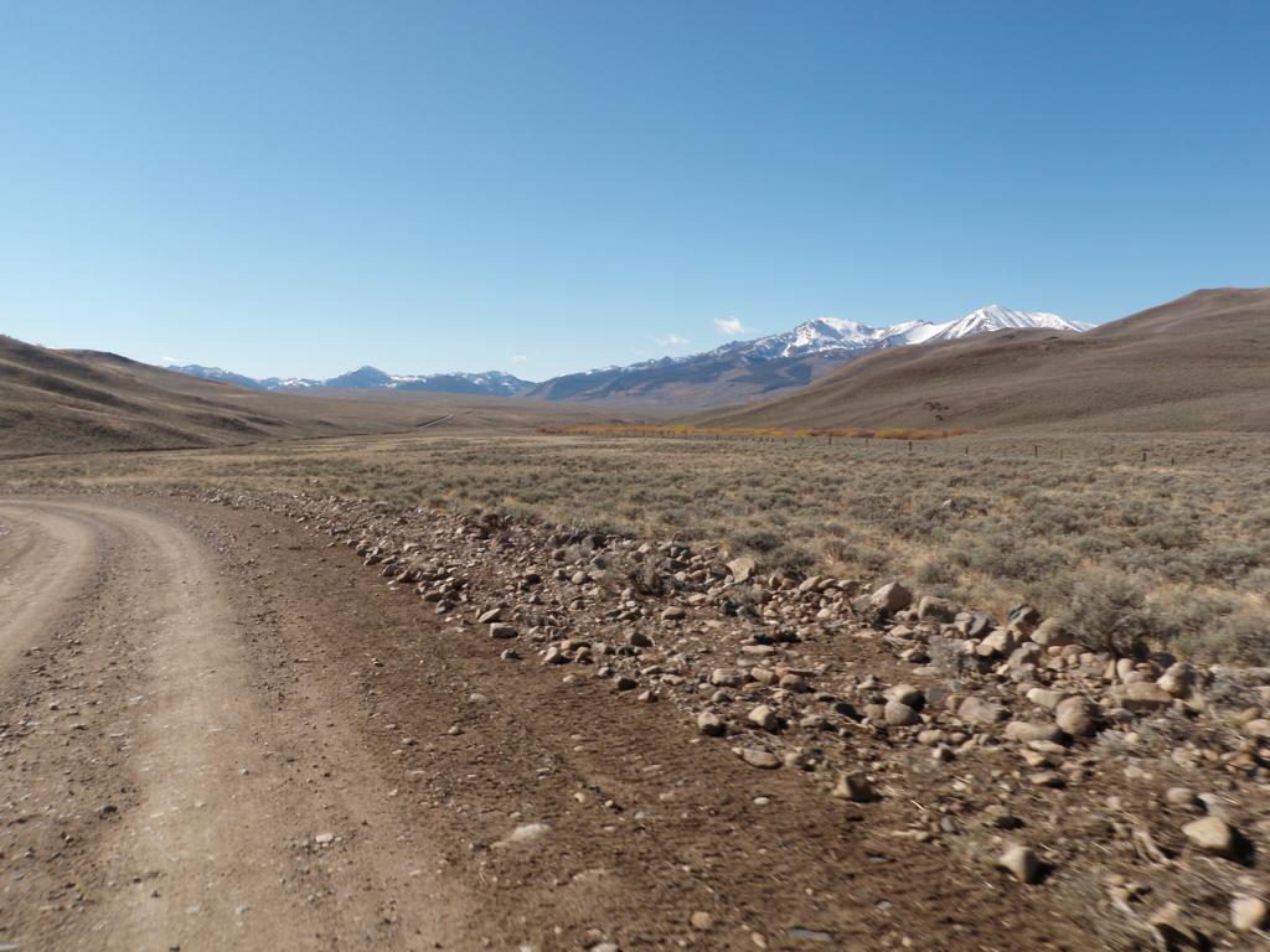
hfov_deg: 63.4
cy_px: 476
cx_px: 635
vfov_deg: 49.7
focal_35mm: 28
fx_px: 1027
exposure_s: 1/250
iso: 50
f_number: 5
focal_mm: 5
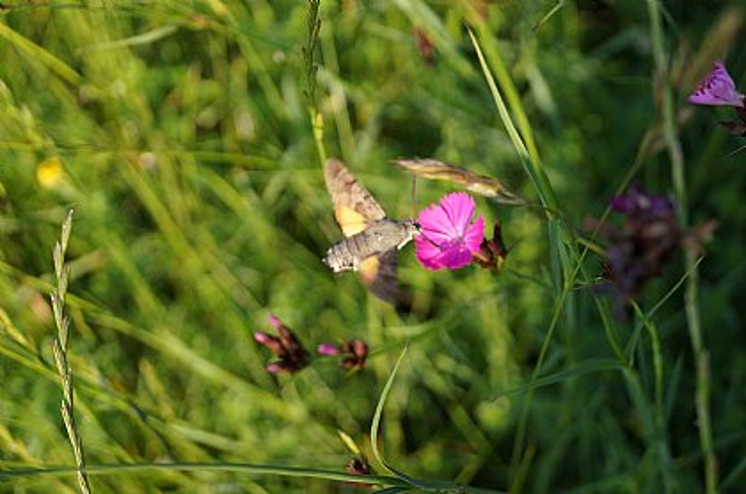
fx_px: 1706
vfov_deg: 16.5
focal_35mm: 82
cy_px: 247
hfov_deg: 24.7
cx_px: 373
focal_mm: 55
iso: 1250
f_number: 5.6
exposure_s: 1/2000
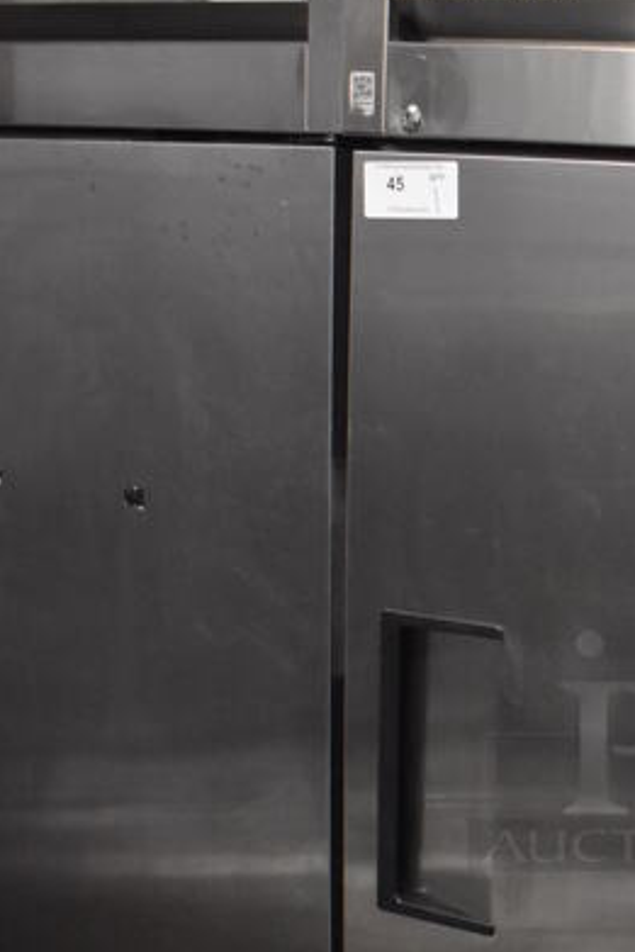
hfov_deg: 20.4
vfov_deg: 31.2
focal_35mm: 63
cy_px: 744
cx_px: 740
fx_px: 1665
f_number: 3.5
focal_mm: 18
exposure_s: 1/125
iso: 3200
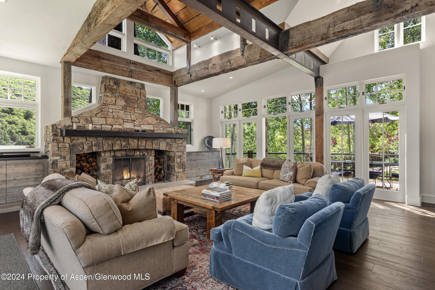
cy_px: 145
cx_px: 218
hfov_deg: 86.9
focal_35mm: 19
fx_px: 230
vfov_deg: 64.6
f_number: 7.1
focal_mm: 19
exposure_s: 1/20
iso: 640
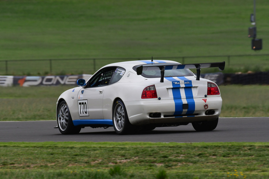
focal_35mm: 750
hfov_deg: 2.7
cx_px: 134
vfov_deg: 1.8
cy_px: 90
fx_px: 5606
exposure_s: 1/640
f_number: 10
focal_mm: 500
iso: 500
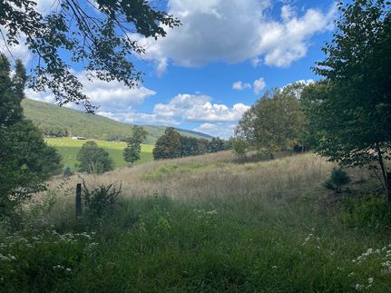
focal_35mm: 26
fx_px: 294
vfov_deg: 53.0
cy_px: 146
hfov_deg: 67.3
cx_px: 196
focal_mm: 4.2
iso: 32
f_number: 1.6
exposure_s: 1/2257
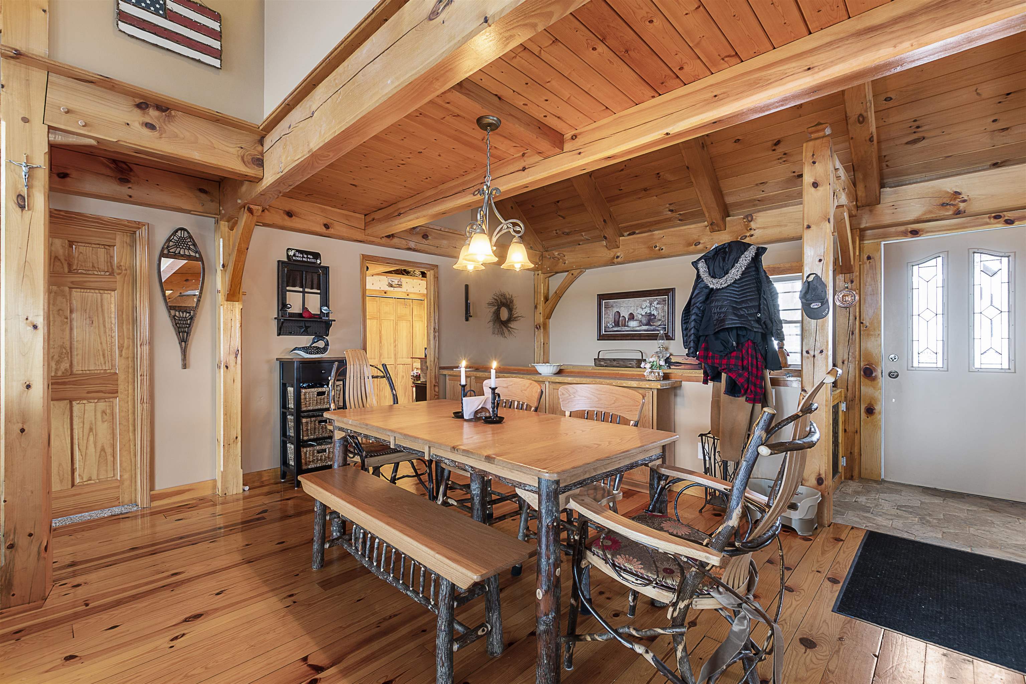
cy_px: 342
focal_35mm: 15
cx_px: 513
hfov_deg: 100.4
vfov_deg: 77.3
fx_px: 427
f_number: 9
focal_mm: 10
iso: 100
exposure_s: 5
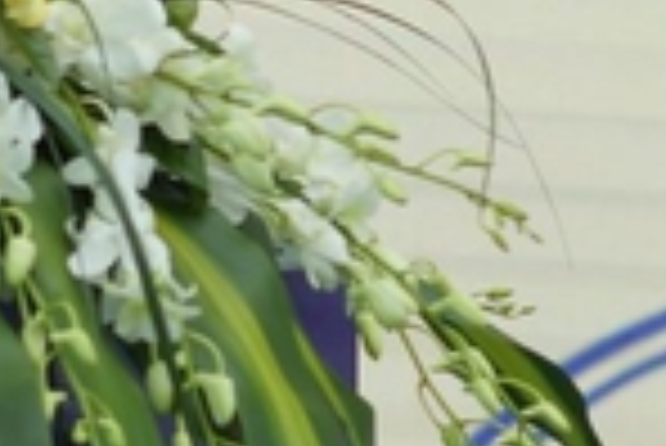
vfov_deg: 2.6
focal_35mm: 525
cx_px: 1260
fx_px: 9722
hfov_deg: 3.9
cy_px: 101
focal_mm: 55
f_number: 2.8
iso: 100
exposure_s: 1/160
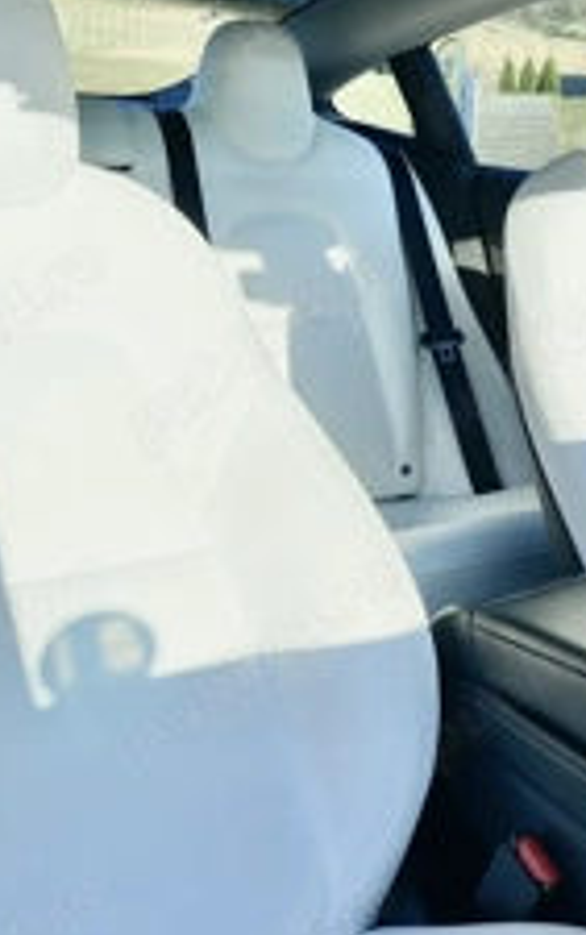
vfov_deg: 41.0
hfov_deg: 26.2
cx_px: 407
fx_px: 1250
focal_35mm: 49
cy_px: 411
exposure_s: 1/2066
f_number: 1.8
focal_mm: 4.25
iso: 32
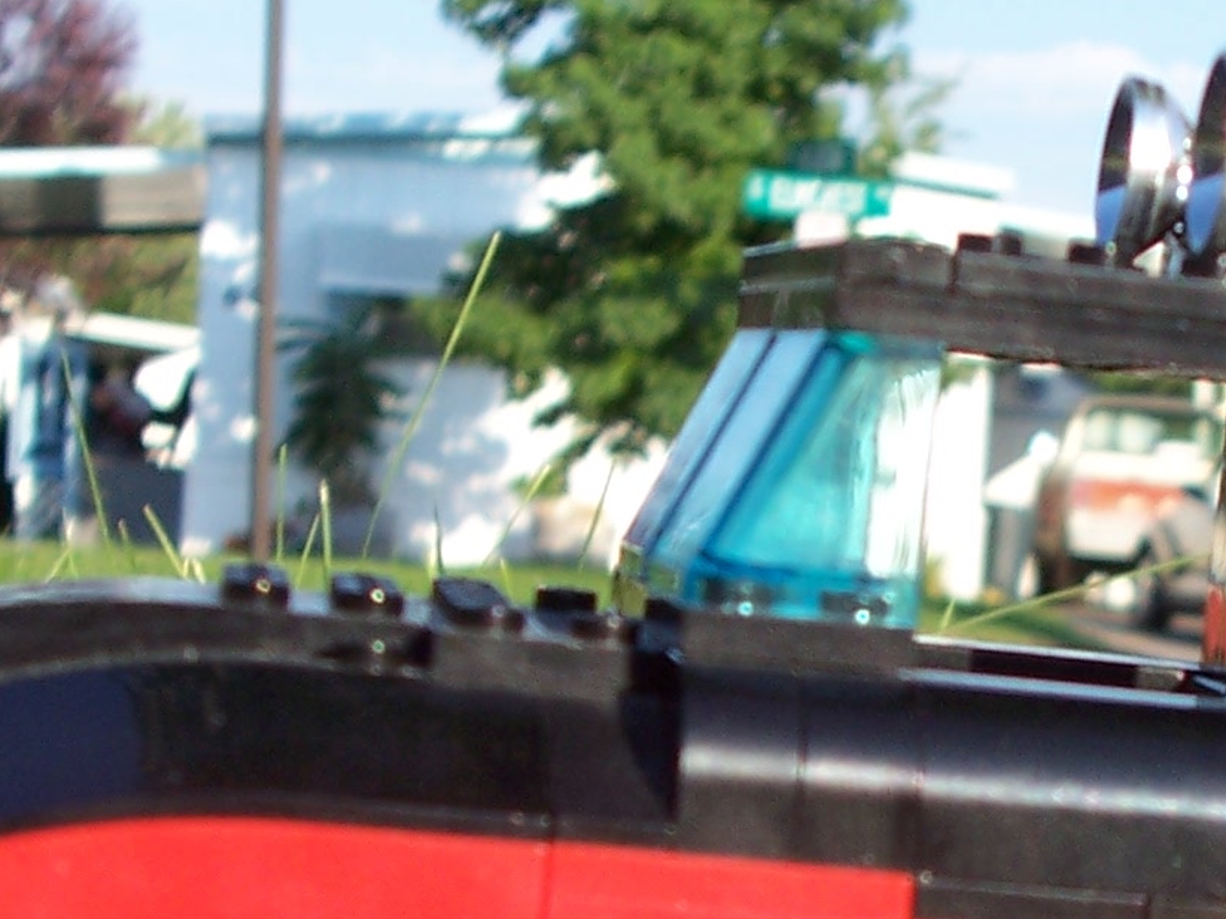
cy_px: 916
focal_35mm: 140
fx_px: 4958
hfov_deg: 14.0
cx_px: 1113
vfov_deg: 10.5
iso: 80
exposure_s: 1/500
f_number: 3.4
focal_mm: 8.6
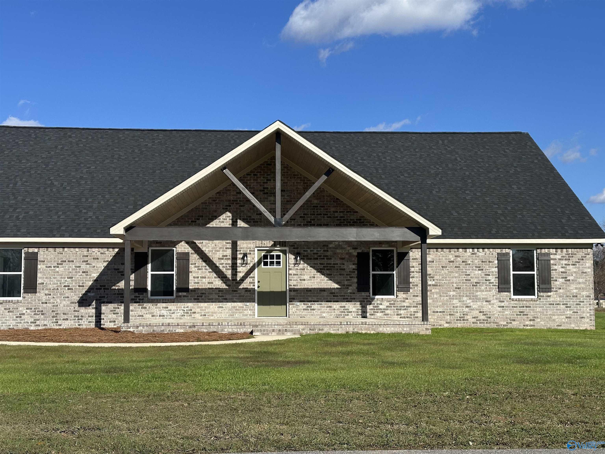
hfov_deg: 39.7
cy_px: 227
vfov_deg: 30.3
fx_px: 839
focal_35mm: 48
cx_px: 302
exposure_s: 1/5000
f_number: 1.78
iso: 64
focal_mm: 6.86
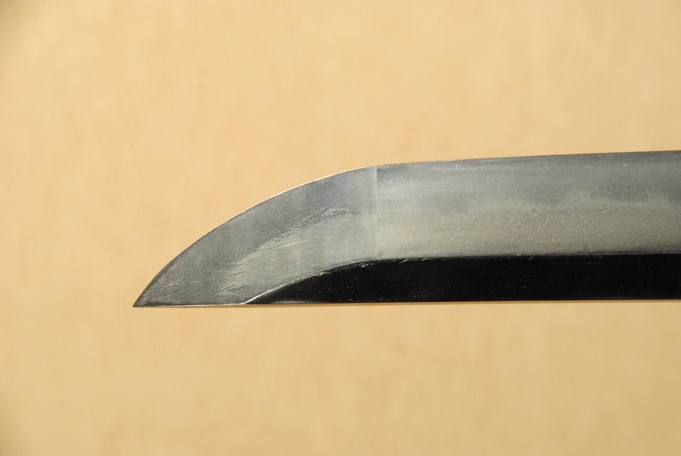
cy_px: 228
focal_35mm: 202
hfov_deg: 10.1
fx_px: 3835
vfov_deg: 6.8
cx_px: 340
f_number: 11
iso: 400
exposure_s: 1/2
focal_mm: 135
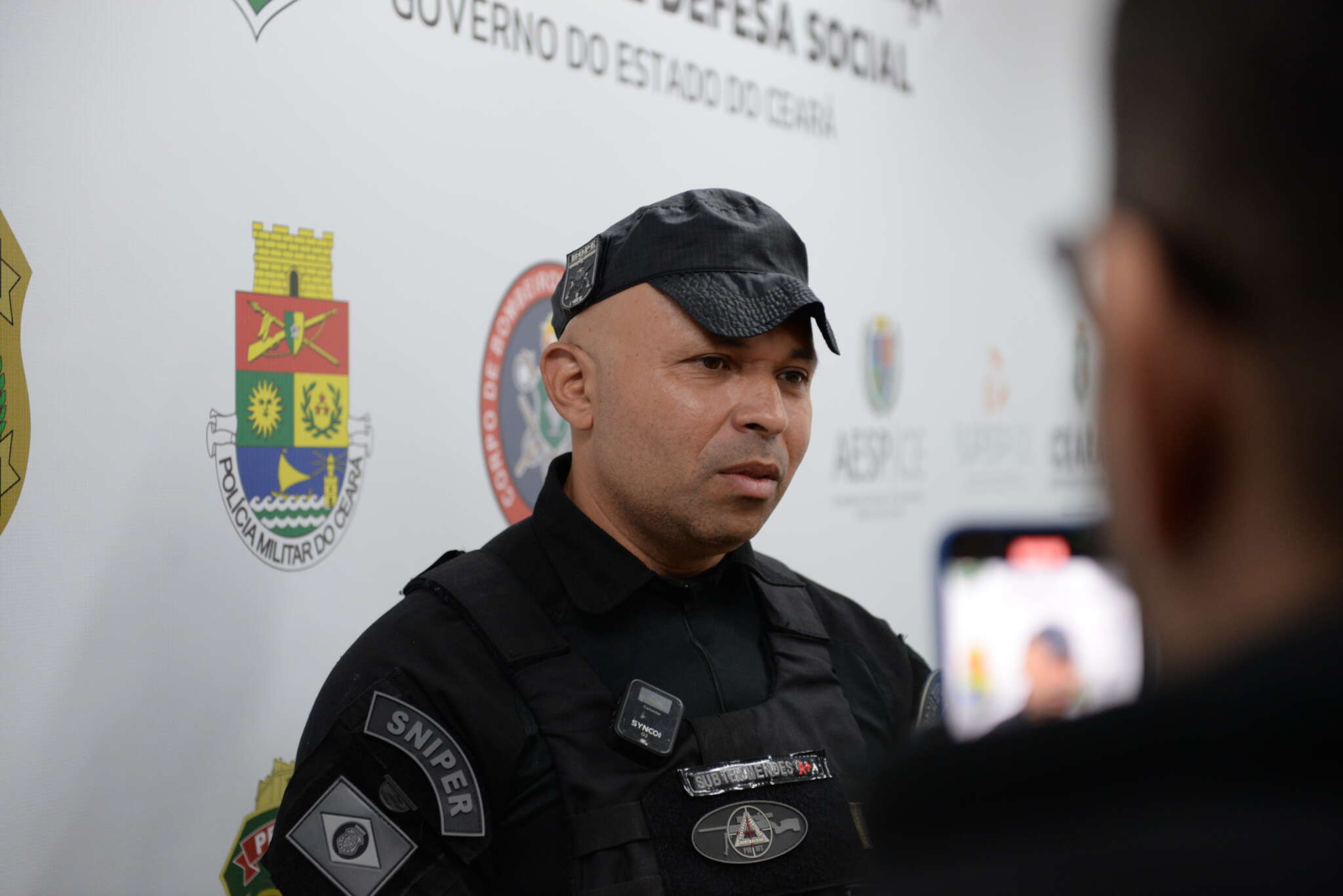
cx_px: 672
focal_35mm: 70
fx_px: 2612
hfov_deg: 28.8
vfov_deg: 19.5
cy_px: 448
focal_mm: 70
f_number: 2.8
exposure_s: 1/250
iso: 1250
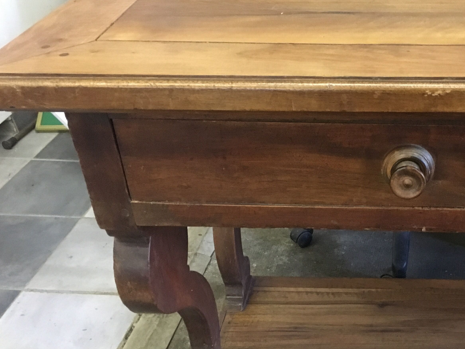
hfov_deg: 36.7
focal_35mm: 50
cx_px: 379
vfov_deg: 28.9
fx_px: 672
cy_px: 233
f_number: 2.2
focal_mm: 4.15
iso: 320
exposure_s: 1/17
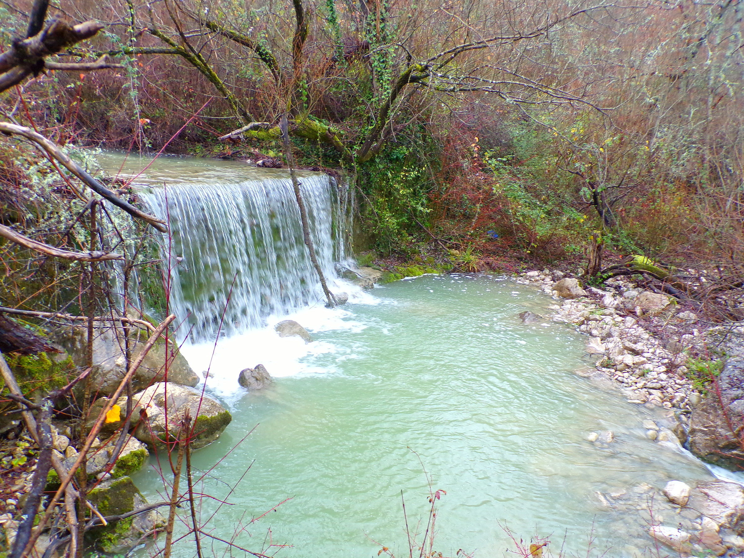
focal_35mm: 28
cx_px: 372
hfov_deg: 63.4
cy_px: 279
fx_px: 602
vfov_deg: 49.7
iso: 218
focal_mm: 5
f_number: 3.1
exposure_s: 1/60
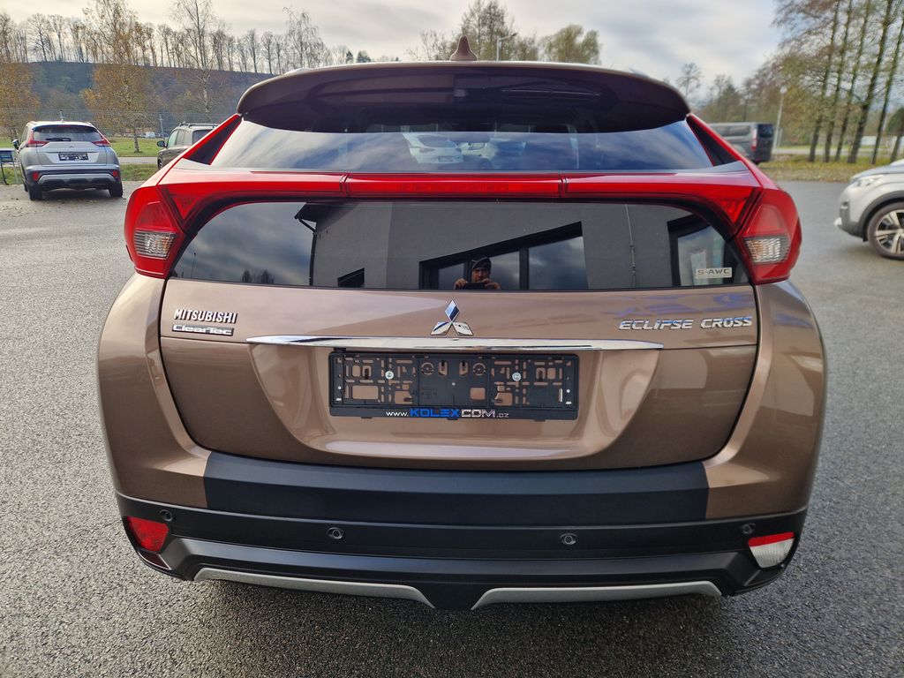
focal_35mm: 23
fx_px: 601
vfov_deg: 58.9
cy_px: 339
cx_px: 452
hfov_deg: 73.9
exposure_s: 1/295
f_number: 1.8
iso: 50
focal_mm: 5.4
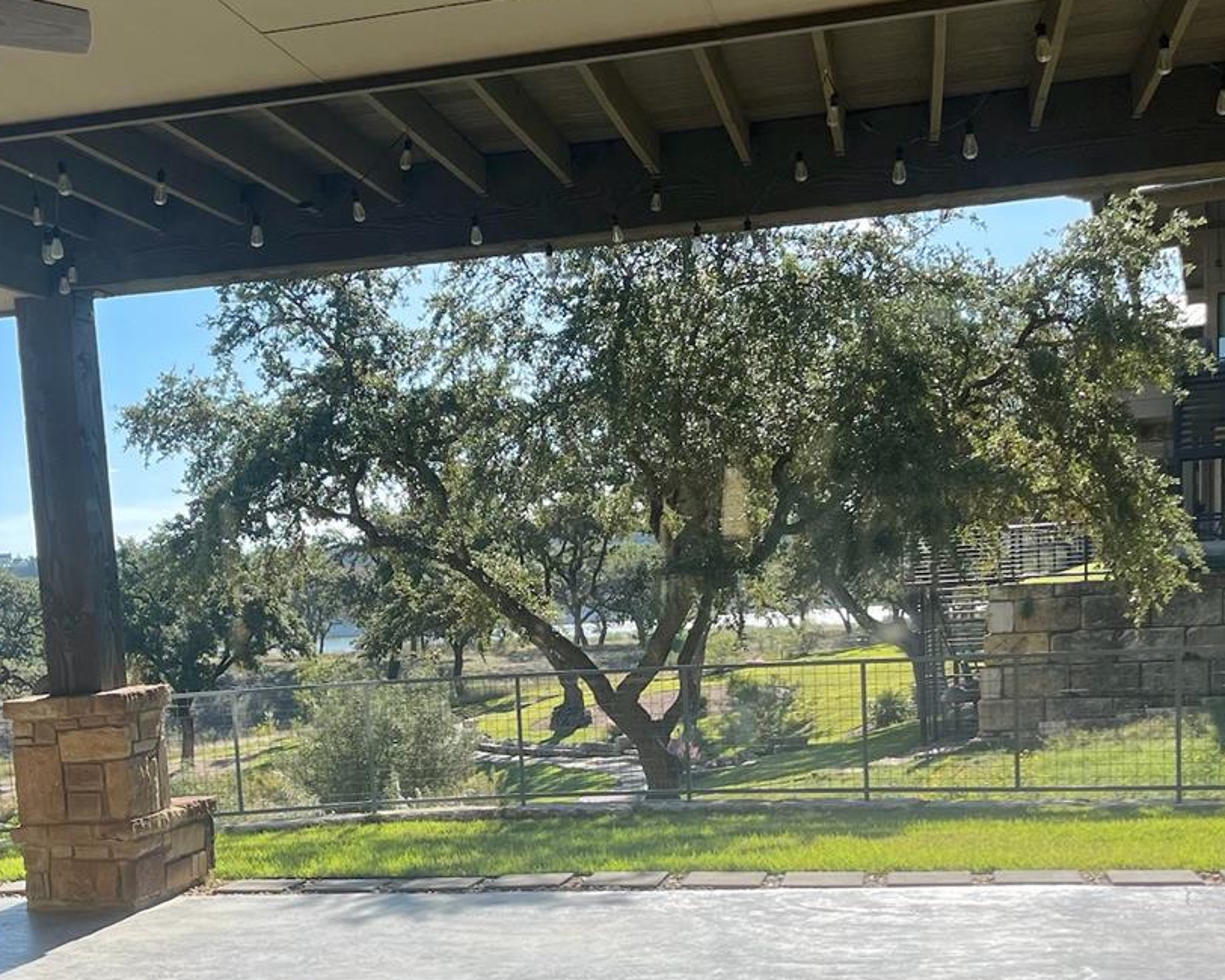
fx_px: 1741
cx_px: 462
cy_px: 786
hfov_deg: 38.5
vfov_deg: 30.7
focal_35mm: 48
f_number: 1.6
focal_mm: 5.1
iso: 32
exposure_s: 1/2597
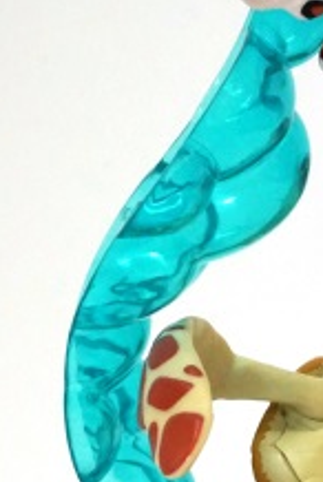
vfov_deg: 15.4
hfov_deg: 10.3
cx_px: 344
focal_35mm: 132
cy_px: 380
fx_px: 1771
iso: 3200
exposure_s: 1/60
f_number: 11
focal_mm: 30
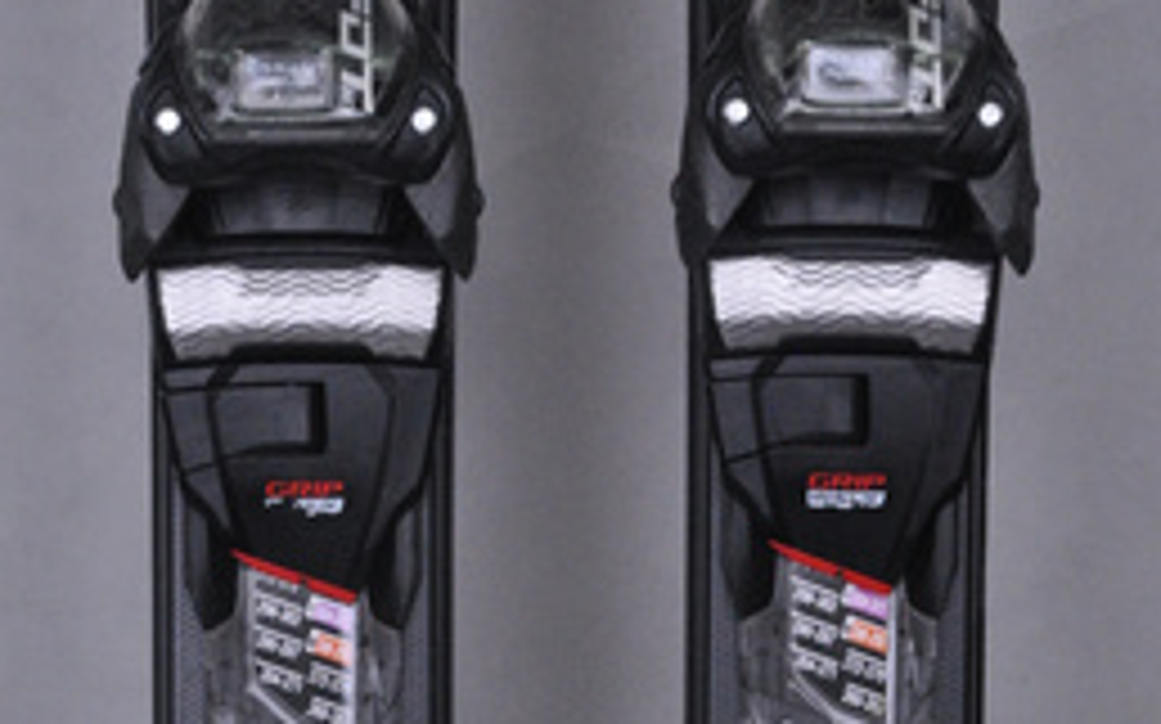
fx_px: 6737
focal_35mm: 213
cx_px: 556
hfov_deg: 9.9
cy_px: 913
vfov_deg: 6.1
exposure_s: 1/125
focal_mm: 80
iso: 3200
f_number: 11
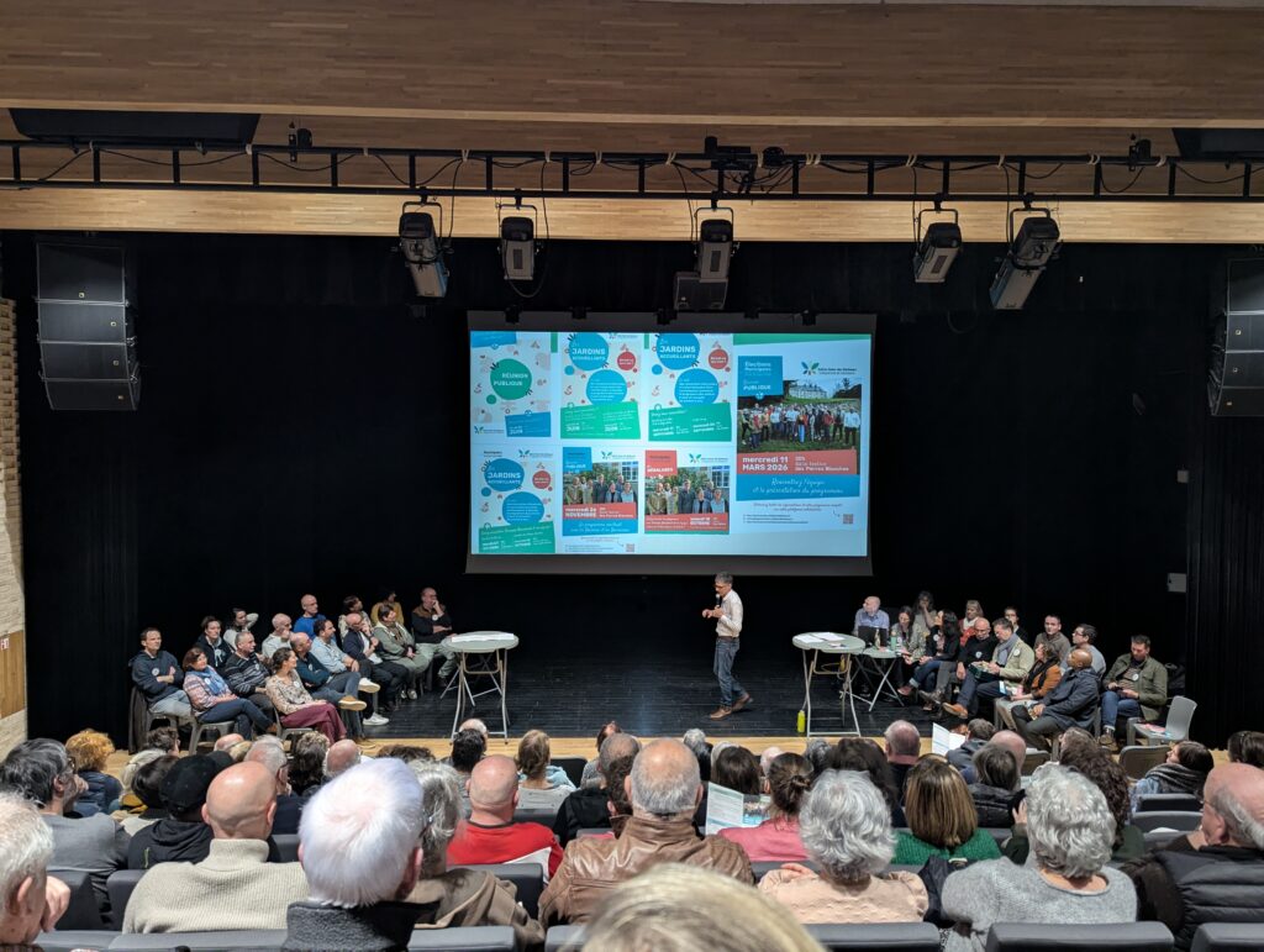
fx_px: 878
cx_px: 632
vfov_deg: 56.9
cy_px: 476
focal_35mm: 24
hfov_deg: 71.5
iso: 595
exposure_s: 1/50
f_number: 1.85
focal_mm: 6.81
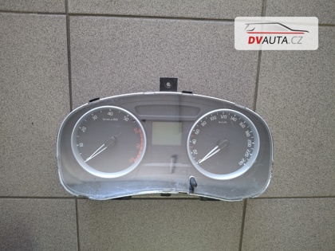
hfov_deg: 69.4
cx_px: 168
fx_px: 242
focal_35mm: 25
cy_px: 126
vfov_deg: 54.9
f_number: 1.8
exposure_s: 1/50
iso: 200
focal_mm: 4.69
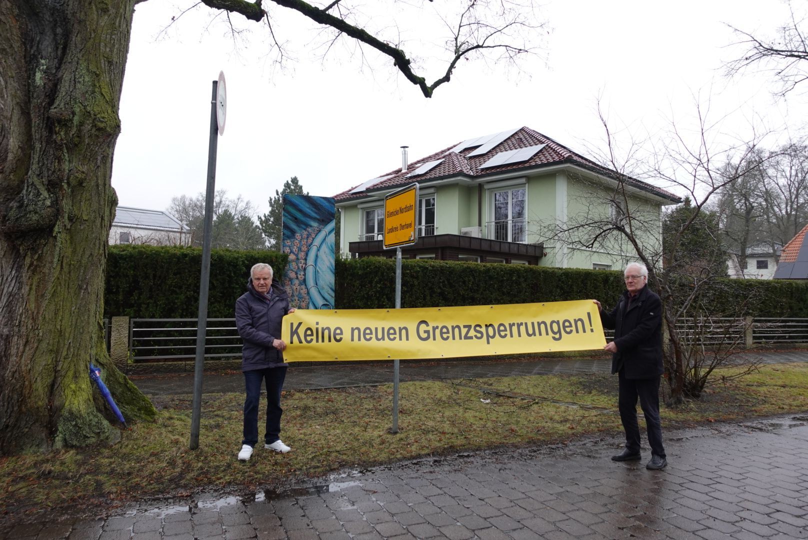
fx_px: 539
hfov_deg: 73.7
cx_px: 404
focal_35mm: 24
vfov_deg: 53.2
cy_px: 270
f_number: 3.2
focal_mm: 8.8
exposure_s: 1/80
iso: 125
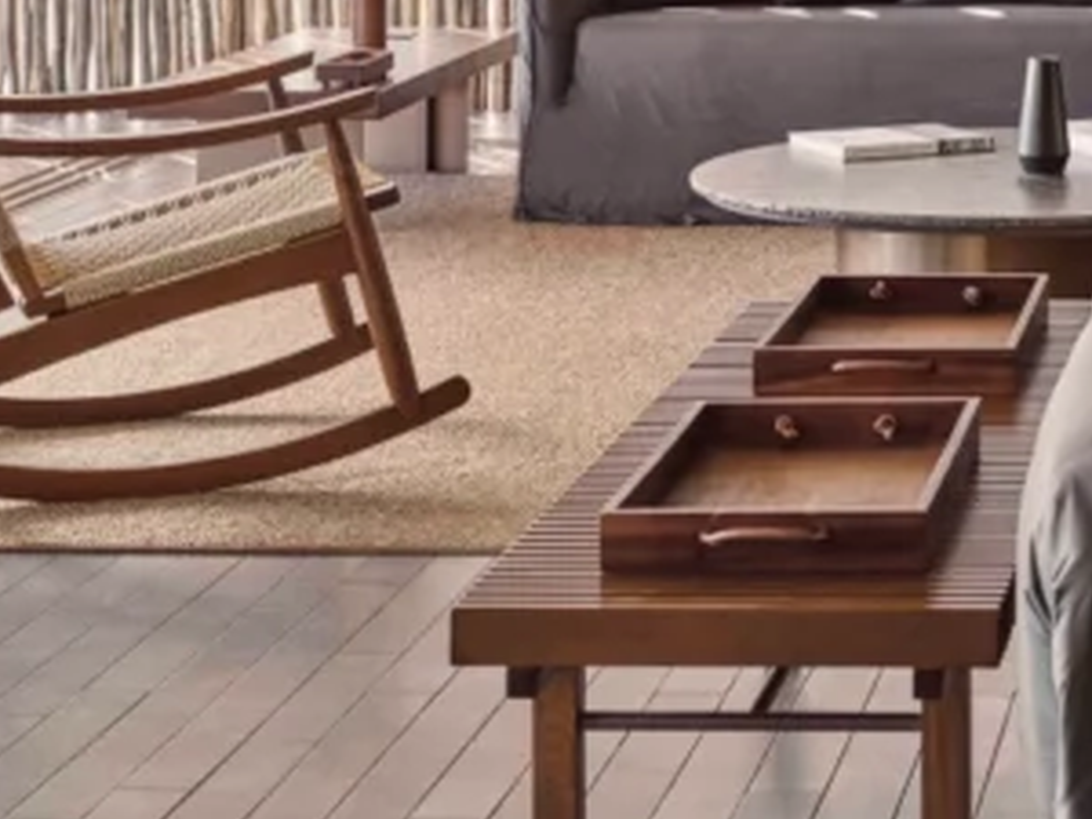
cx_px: 1289
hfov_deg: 15.5
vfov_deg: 11.7
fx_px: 3880
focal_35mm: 123
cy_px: -313
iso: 200
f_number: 8
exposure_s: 1/60
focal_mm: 45
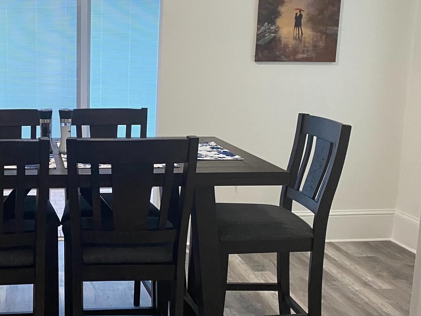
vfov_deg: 28.5
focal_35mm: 51
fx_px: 620
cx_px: 80
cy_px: 178
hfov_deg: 36.2
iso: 400
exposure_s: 1/40
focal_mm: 4.25
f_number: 1.8
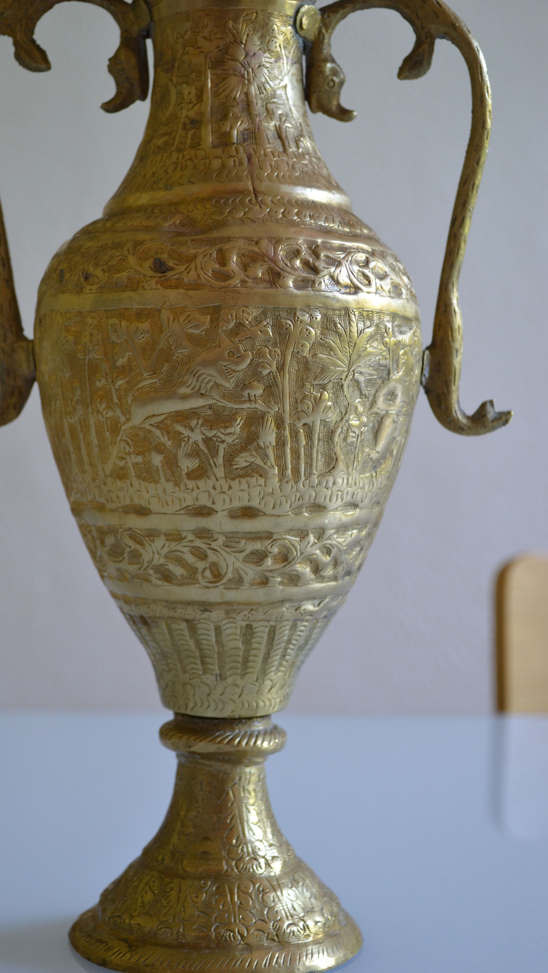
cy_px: 487
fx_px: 1627
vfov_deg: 33.3
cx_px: 249
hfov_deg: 19.1
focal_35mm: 63
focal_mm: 40
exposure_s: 1/30
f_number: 5.3
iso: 400
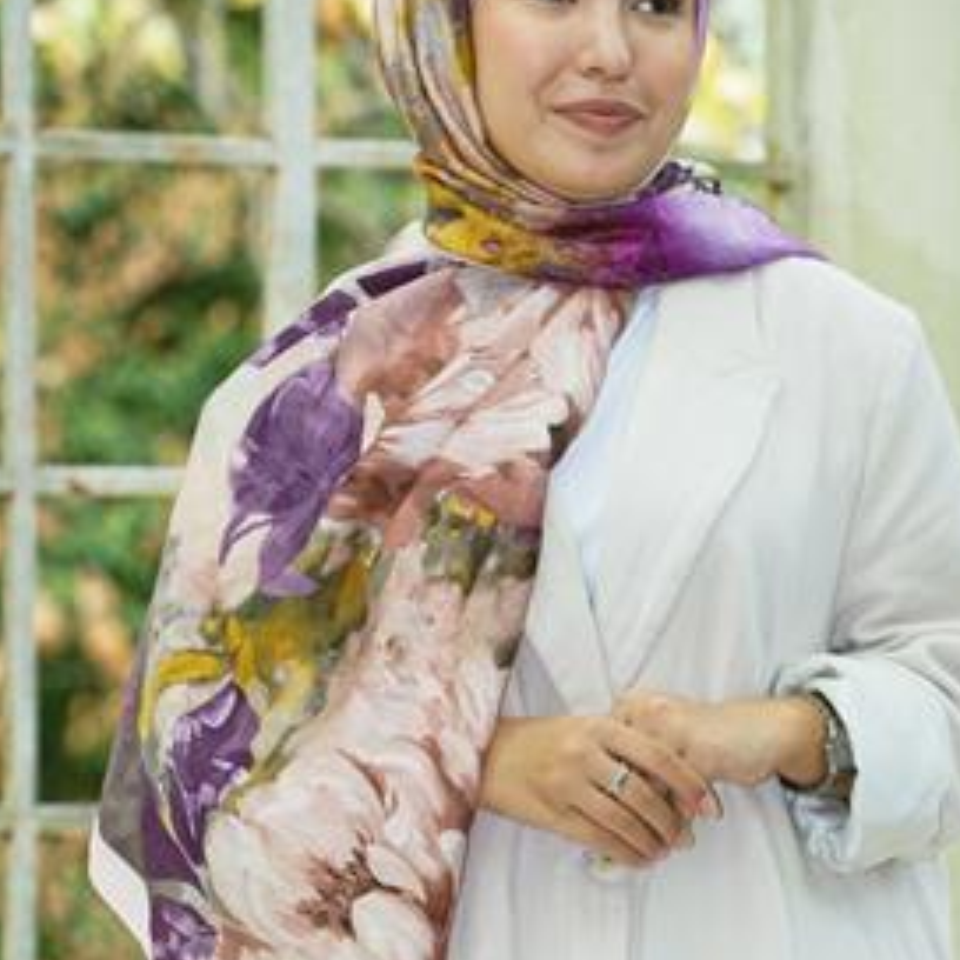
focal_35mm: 167
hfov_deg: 10.5
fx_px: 5240
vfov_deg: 10.5
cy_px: 462
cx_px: 536
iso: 640
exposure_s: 1/100
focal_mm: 115
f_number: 5.6
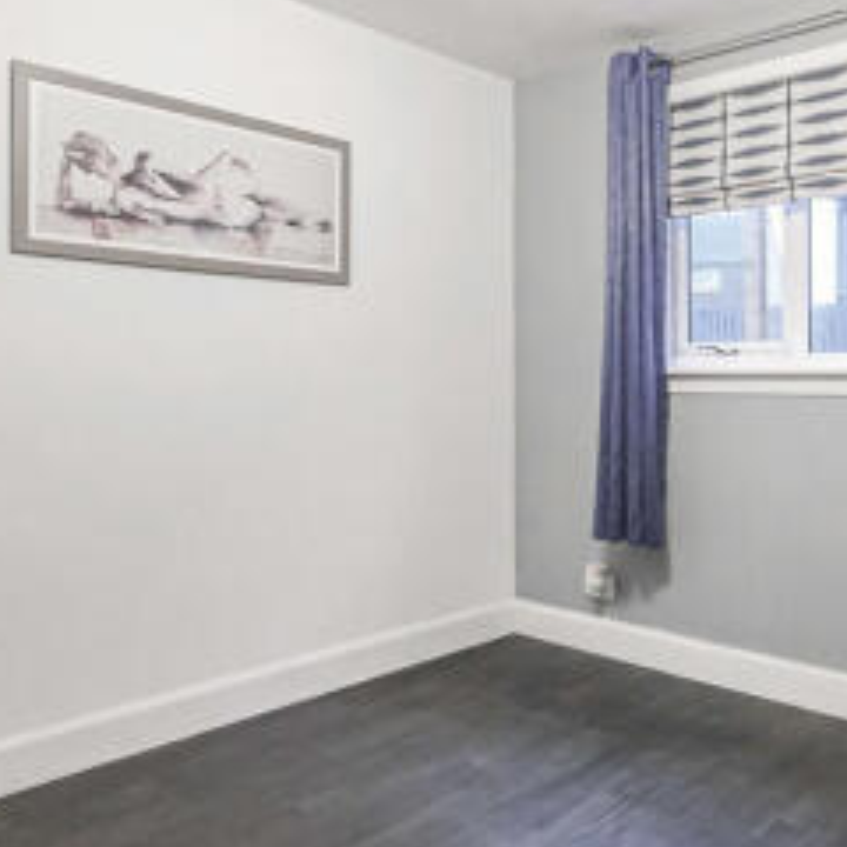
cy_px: 376
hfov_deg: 52.7
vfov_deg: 53.9
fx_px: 830
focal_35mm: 30
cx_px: 584
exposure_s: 1/30
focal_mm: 7
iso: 3200
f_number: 4
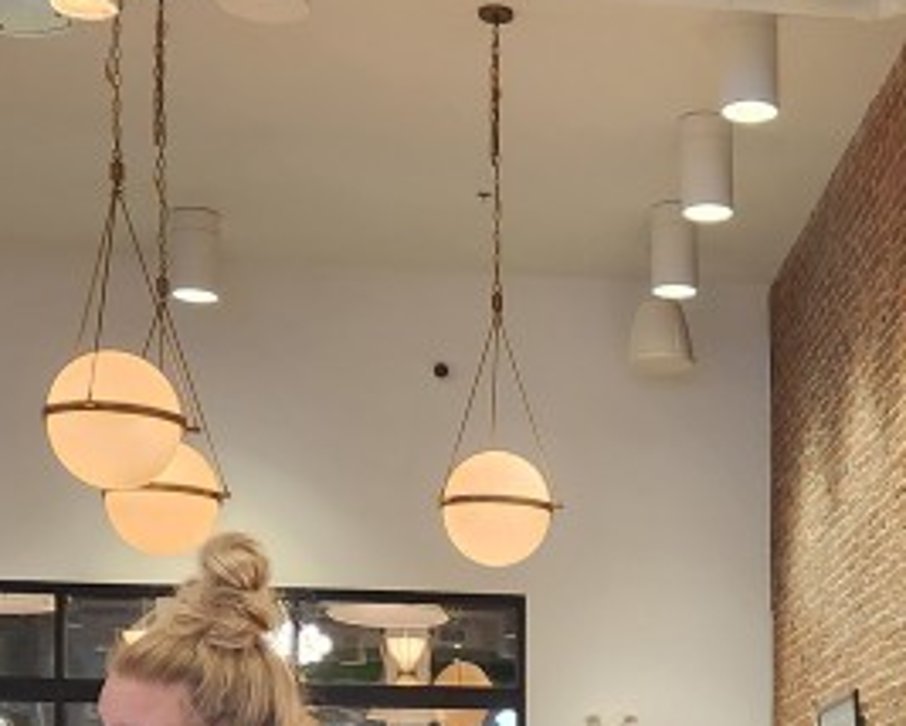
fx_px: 2254
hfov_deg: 22.2
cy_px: 906
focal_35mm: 84
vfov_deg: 17.3
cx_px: 814
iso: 250
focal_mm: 5.4
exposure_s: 1/120
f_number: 1.8
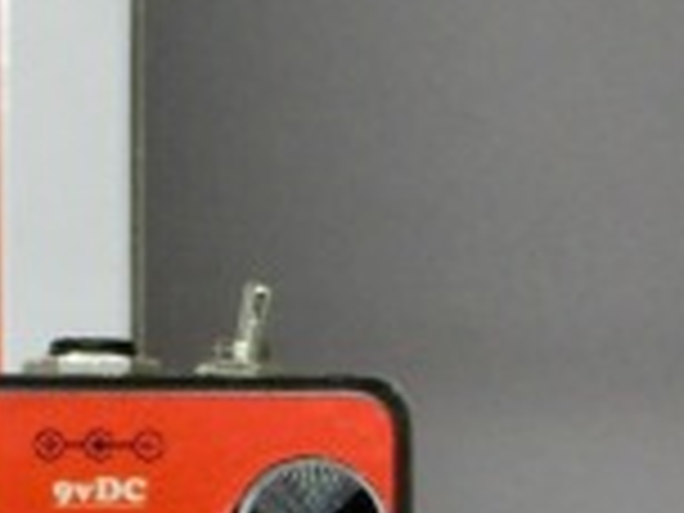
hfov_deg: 9.0
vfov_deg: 6.7
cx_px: -76
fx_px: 4327
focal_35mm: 219
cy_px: 616
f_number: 4.7
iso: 200
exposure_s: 1/125
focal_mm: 9.3
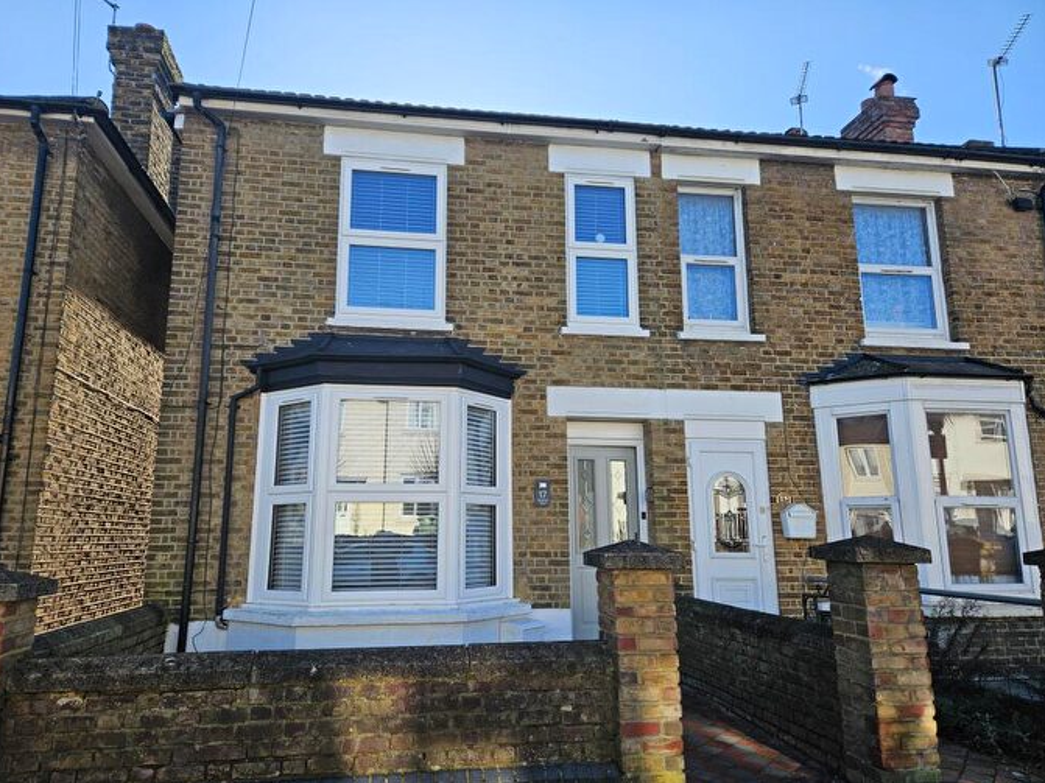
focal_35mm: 24
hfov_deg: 71.6
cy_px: 382
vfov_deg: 56.8
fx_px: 724
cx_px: 505
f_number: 1.8
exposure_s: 1/1286
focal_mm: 5.4
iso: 40
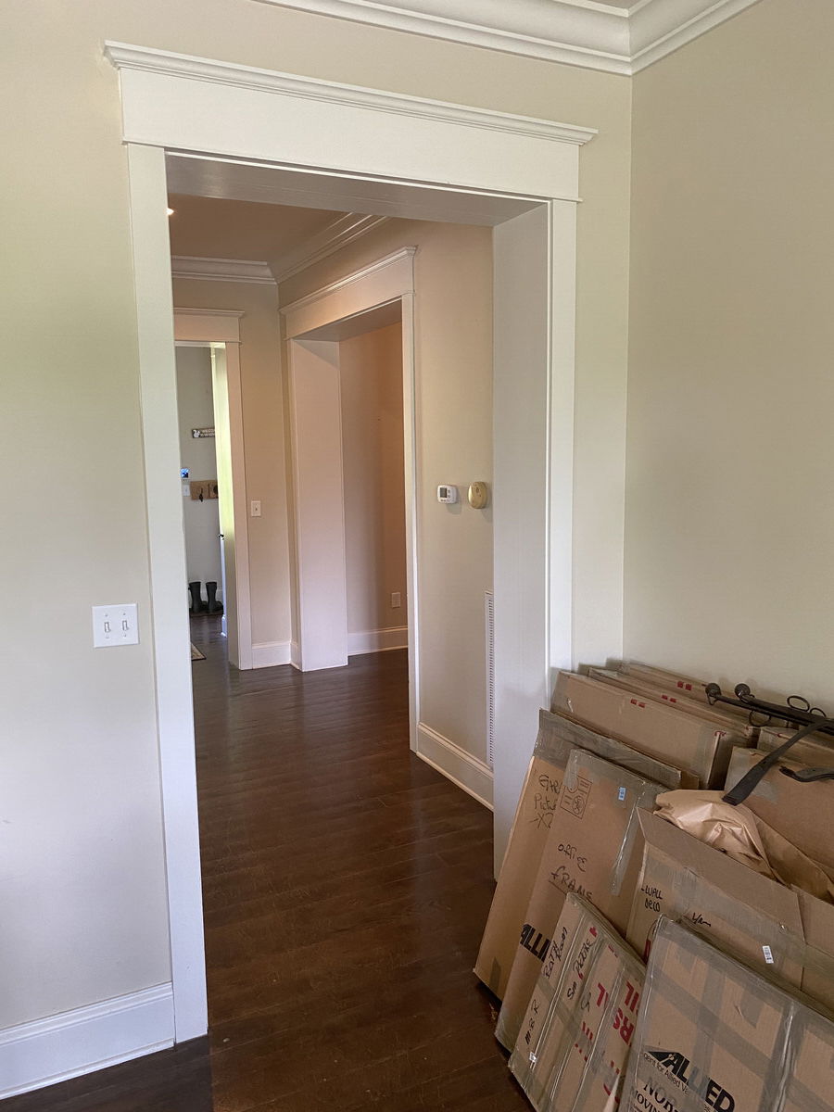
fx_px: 835
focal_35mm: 26
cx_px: 417
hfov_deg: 53.1
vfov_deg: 67.3
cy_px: 556
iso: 160
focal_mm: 4.25
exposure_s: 1/60
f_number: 1.8
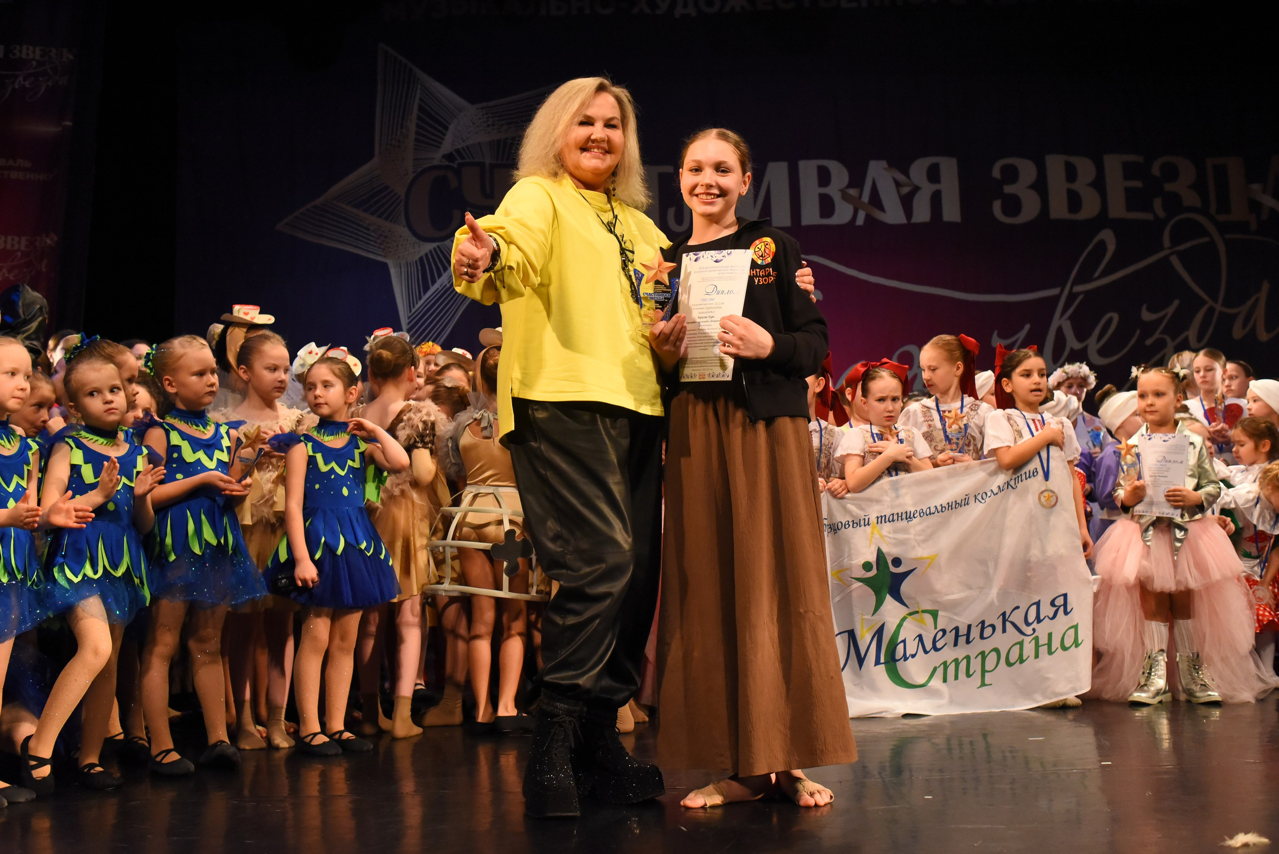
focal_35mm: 35
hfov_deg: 54.4
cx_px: 640
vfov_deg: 37.9
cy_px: 427
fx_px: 1244
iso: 5000
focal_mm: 35
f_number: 6.3
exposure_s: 1/320
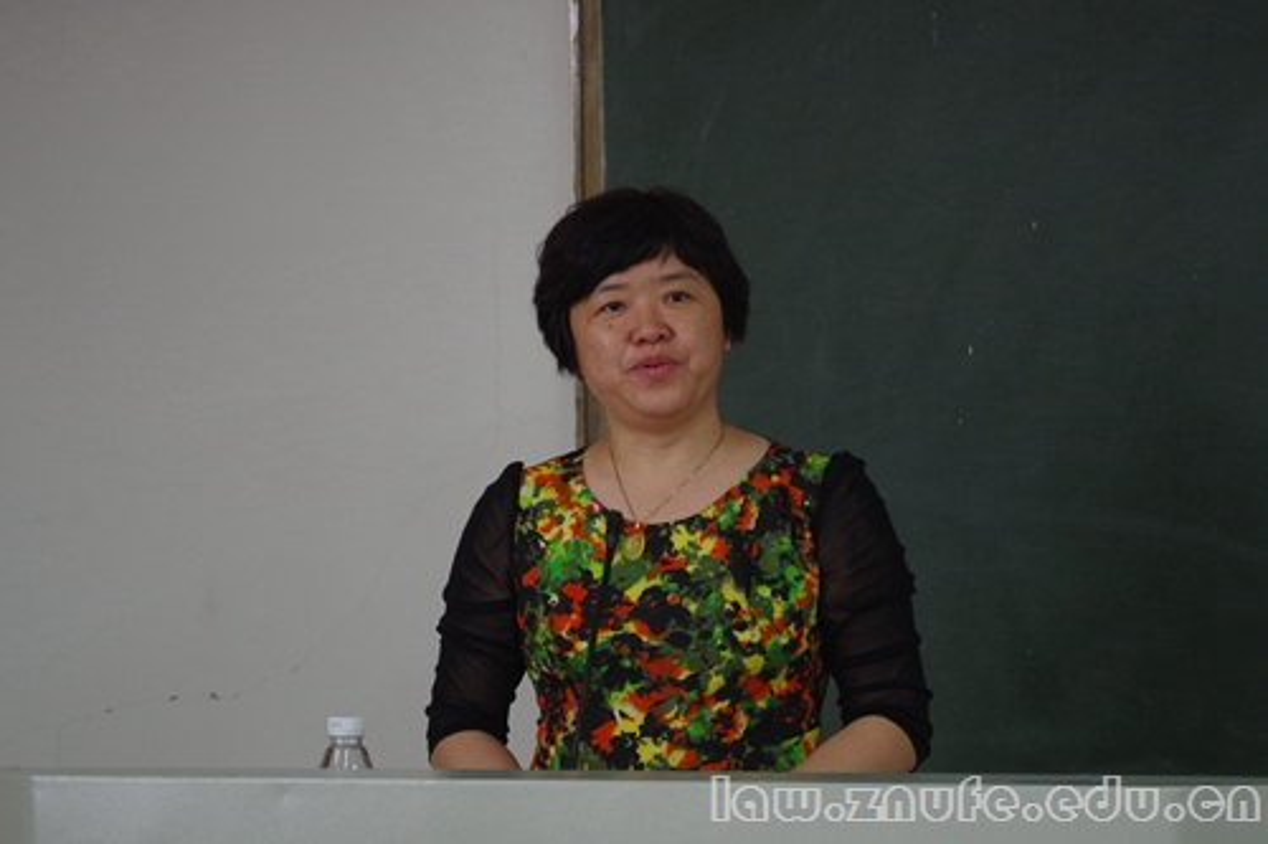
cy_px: 422
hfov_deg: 24.8
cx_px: 634
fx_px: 2887
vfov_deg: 16.6
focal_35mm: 82
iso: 800
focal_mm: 55
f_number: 5.6
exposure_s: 1/40
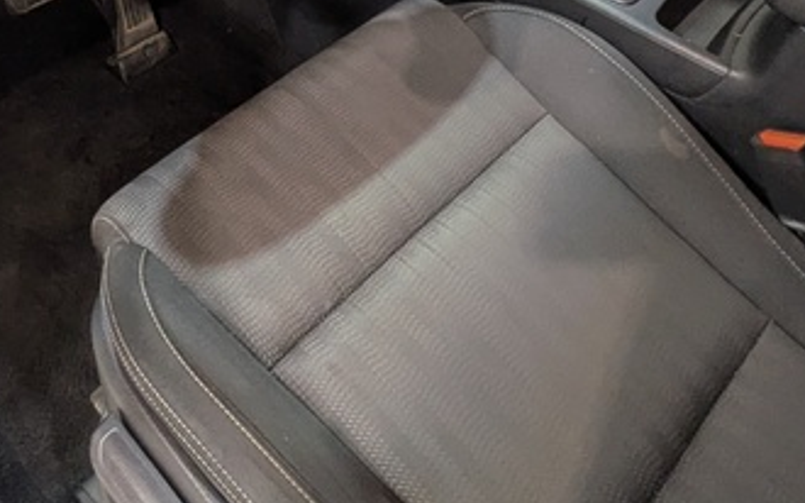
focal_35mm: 46
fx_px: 1009
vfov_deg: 23.3
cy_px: -220
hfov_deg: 42.8
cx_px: 256
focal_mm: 1.83
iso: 52
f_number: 2.2
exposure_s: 1/33.3
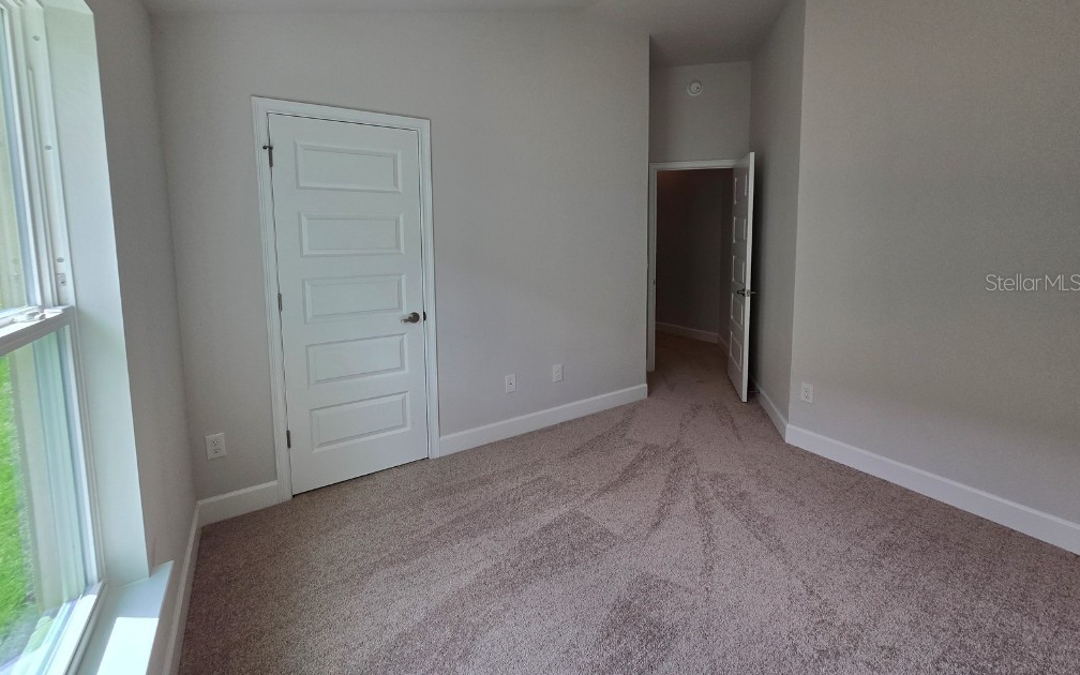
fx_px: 412
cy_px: 282
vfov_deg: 78.0
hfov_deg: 105.3
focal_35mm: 14
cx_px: 538
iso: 125
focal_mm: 2.2
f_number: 2.2
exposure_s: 1/359
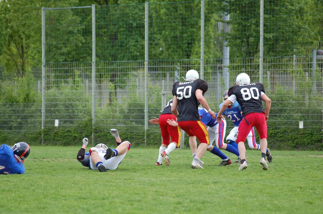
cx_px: 162
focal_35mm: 202
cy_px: 107
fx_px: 1813
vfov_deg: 6.8
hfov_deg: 10.2
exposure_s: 1/800
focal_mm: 135
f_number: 4.5
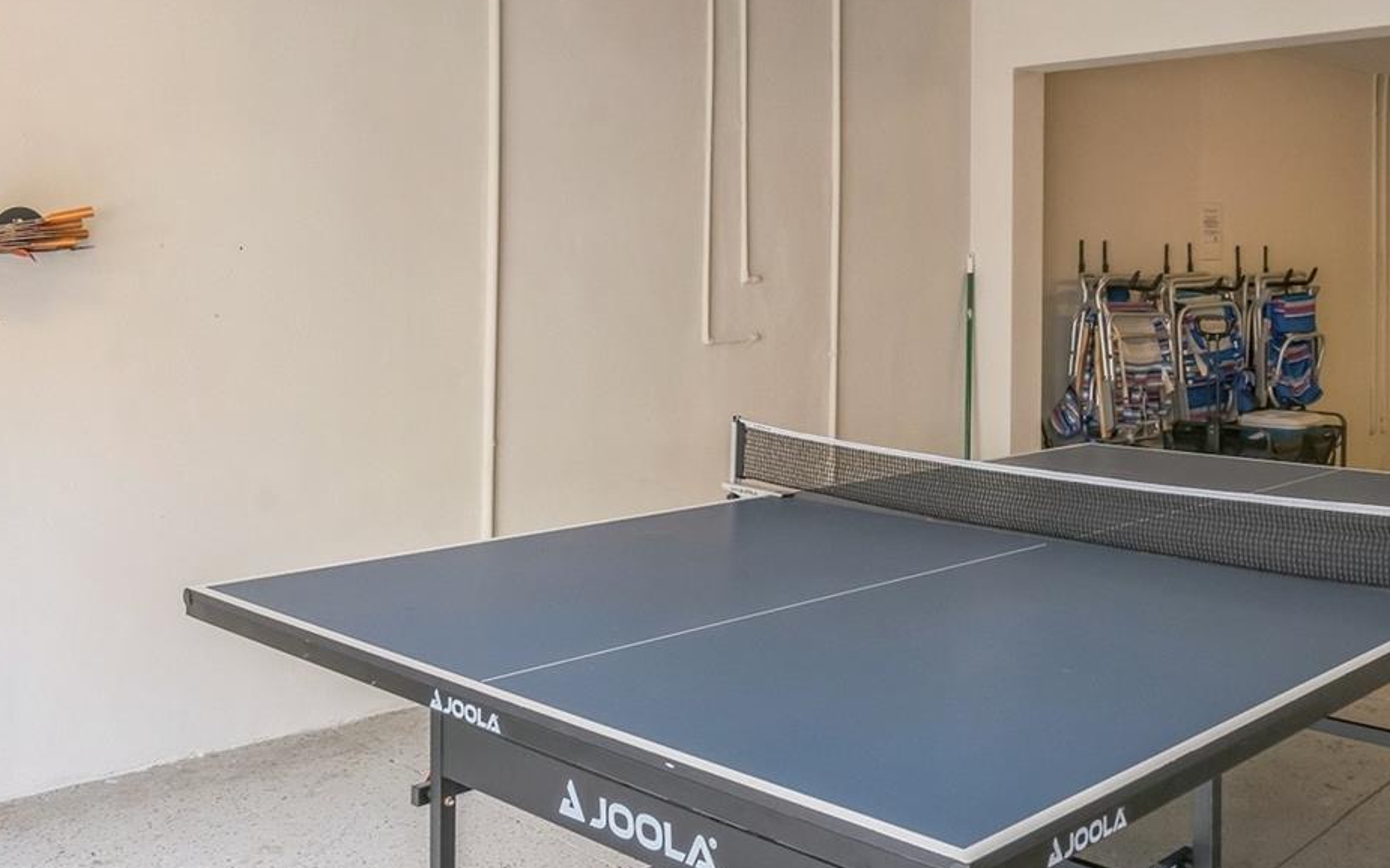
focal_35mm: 37
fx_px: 1402
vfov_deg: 34.2
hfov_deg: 52.6
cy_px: 297
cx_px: 777
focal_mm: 21
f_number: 9
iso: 1600
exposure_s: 1/40
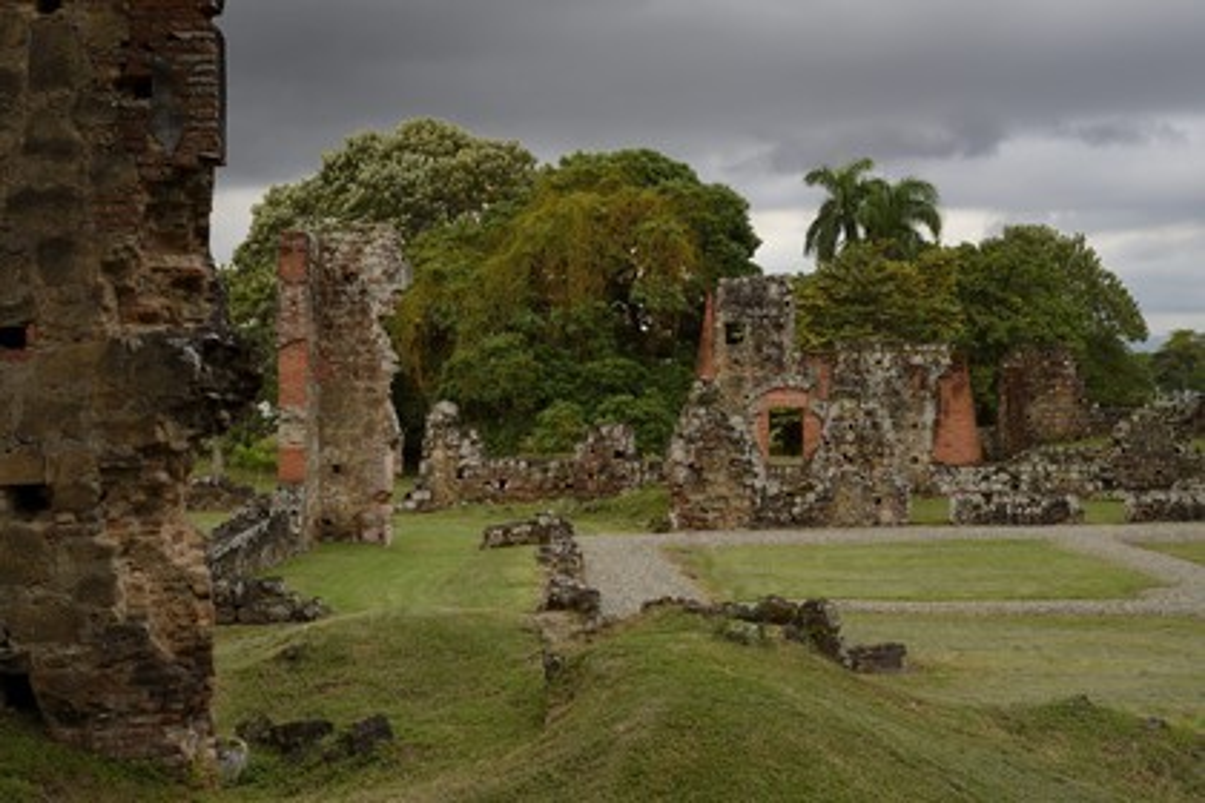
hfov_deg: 44.5
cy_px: 402
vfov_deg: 30.5
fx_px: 1473
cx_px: 602
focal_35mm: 44
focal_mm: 44
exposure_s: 1/60
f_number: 6.3
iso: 800
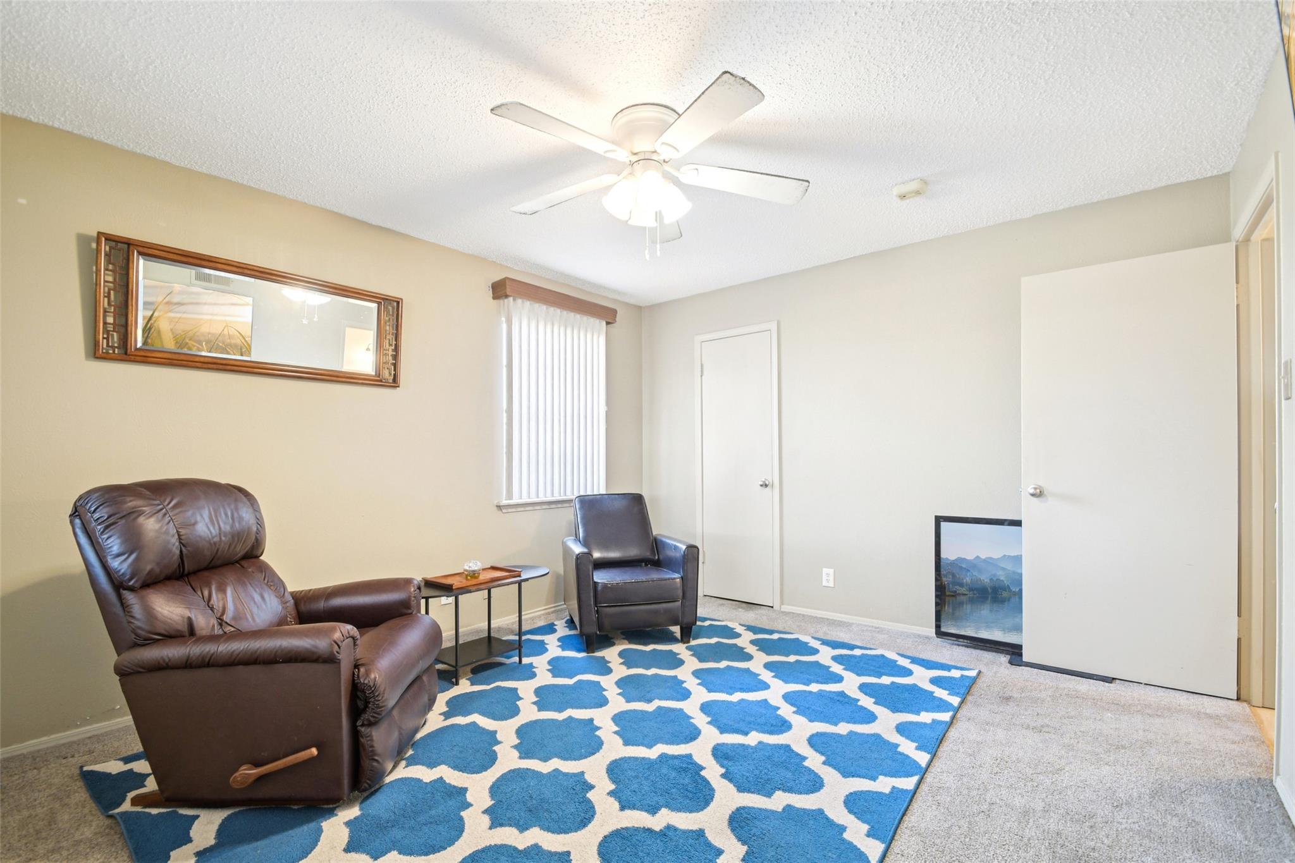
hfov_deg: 100.4
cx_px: 648
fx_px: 540
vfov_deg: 77.3
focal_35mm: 15
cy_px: 432
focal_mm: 10
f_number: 8
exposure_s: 1/2.5
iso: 400
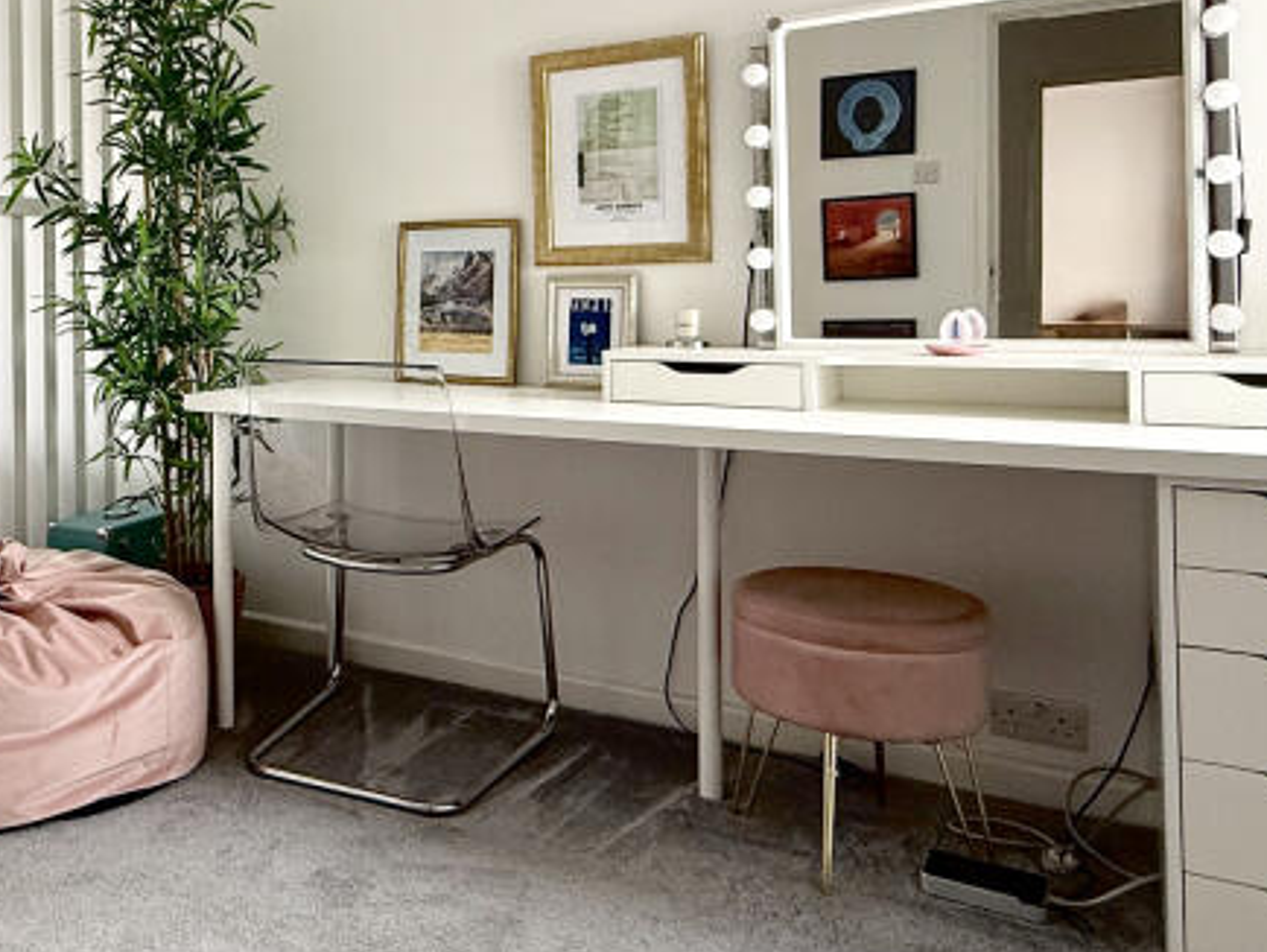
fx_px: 1209
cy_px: 289
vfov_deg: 42.2
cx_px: 213
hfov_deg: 51.1
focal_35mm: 33
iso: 125
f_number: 2.2
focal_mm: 2.22
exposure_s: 1/99
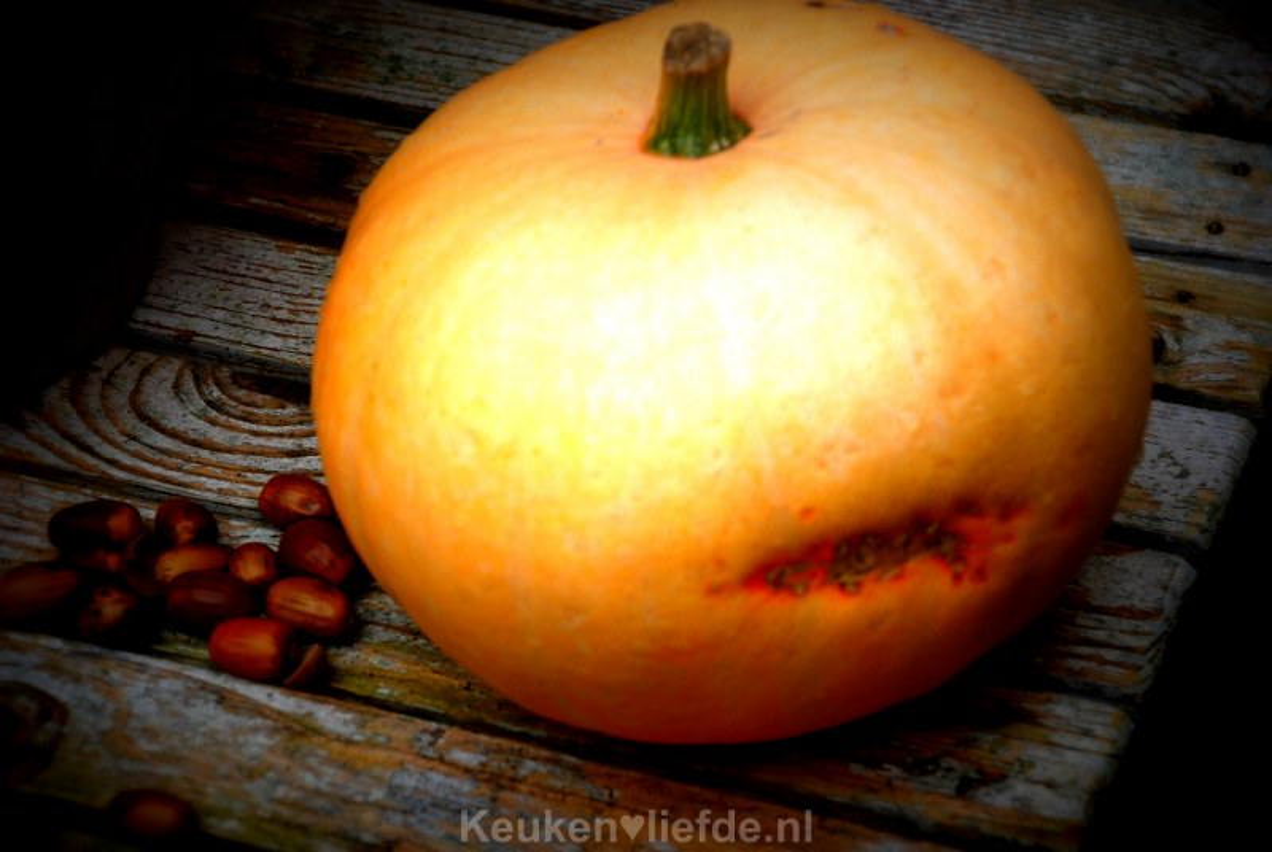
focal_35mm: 120
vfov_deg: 11.5
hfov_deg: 17.0
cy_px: 426
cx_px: 636
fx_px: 4246
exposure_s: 1/400
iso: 200
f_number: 5.6
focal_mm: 80
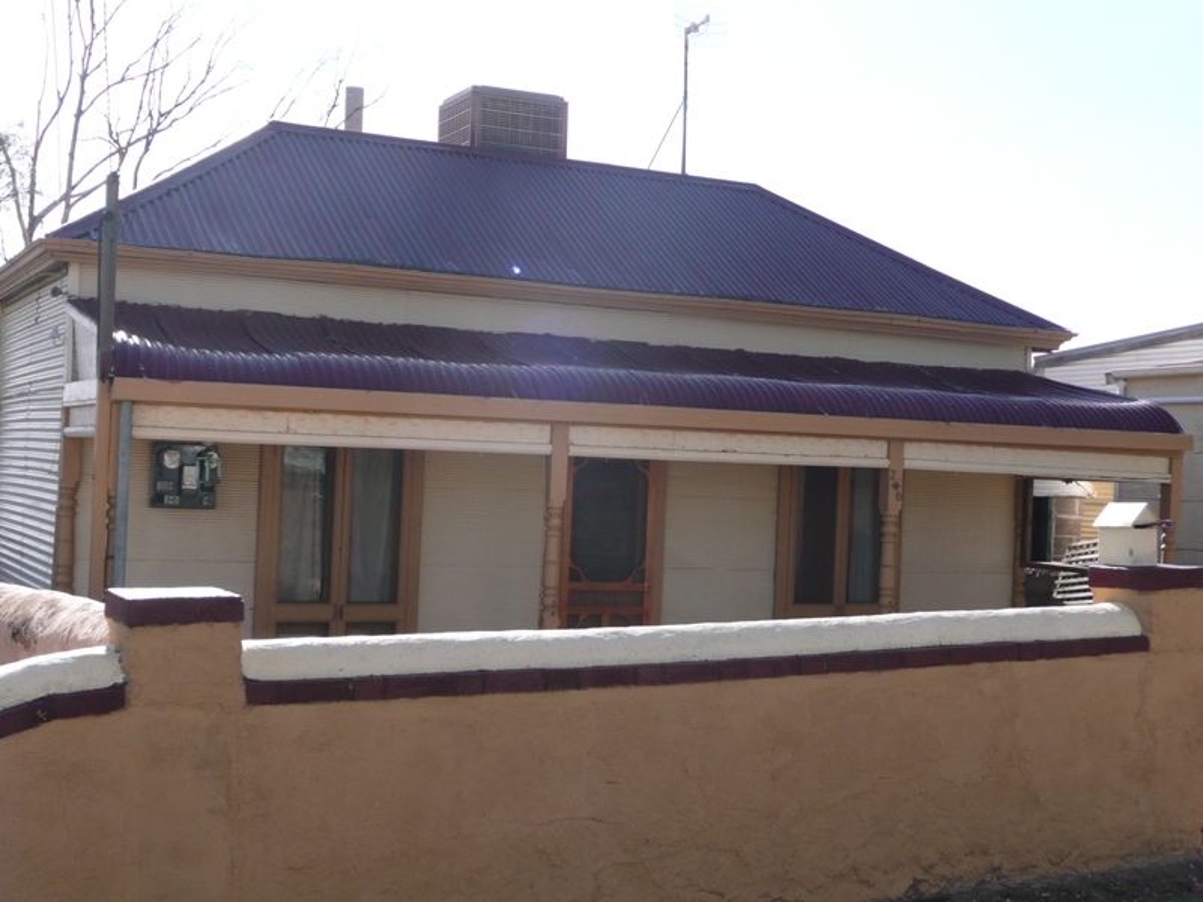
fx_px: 1738
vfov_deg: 29.1
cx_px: 602
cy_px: 451
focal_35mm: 50
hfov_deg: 38.2
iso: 100
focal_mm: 8.2
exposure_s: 1/320
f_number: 4.2
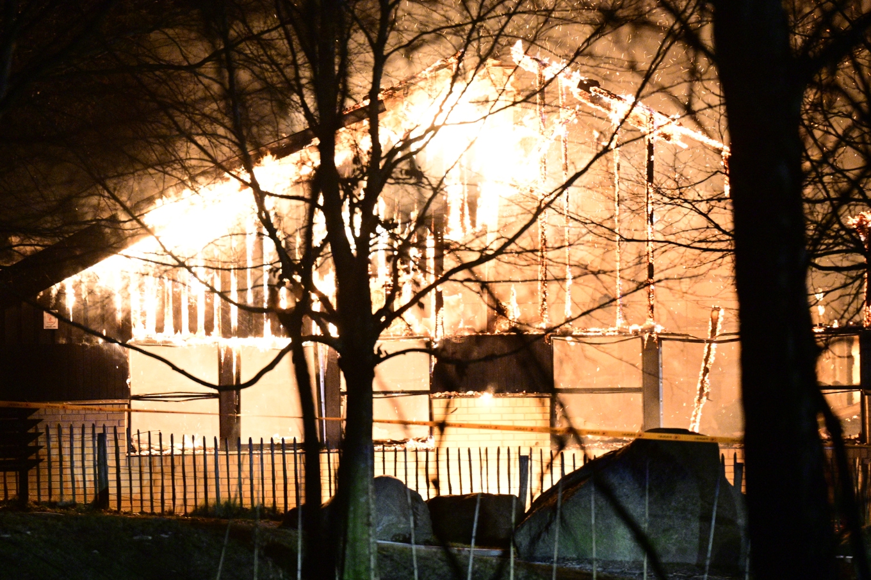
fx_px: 4837
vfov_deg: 6.9
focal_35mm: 200
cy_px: 290
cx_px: 436
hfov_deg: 10.3
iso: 9000
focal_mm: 200
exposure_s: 1/80
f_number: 3.2
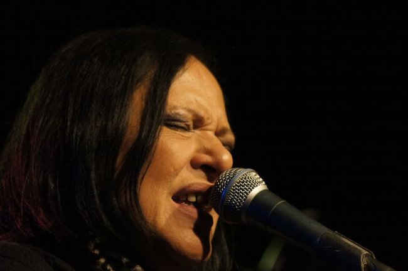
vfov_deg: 5.7
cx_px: 204
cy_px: 136
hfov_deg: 8.6
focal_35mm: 240
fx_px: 2717
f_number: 5.6
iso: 3200
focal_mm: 160
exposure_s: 1/250
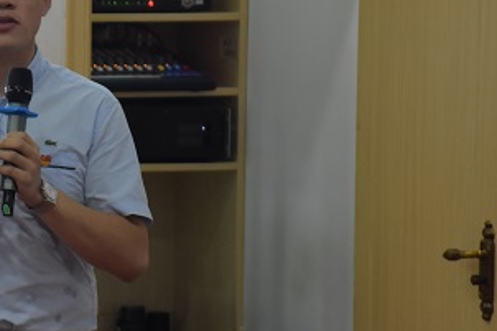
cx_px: 46
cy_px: 110
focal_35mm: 313
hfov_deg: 6.6
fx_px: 4319
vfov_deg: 4.4
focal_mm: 105
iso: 1800
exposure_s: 1/100
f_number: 5.6
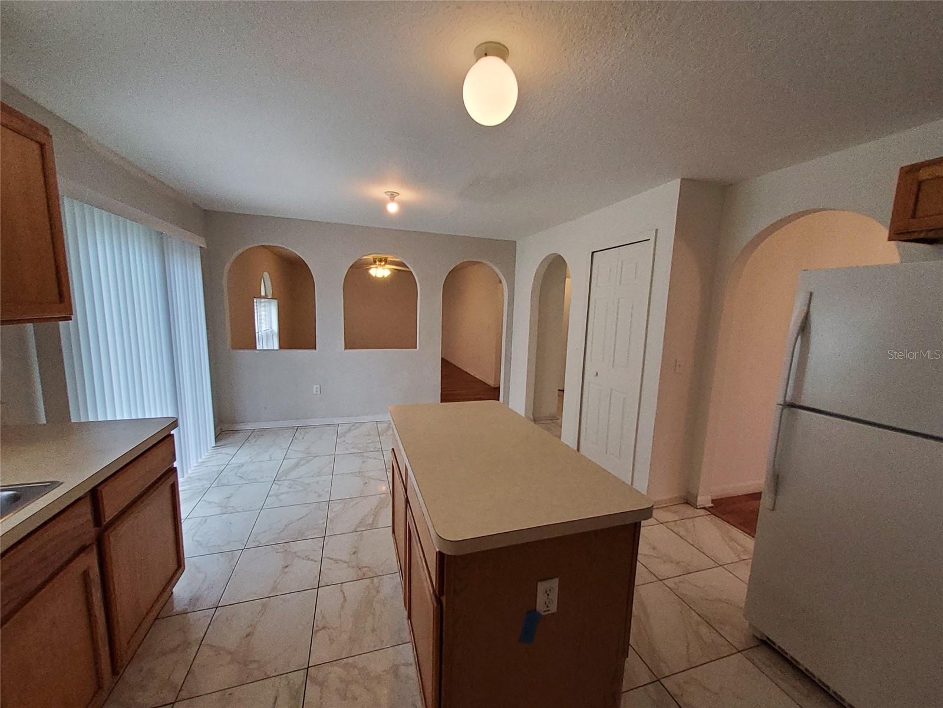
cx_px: 472
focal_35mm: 13
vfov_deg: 89.9
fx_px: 354
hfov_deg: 106.2
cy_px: 354
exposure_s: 1/60
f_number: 2.2
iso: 125
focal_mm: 1.13
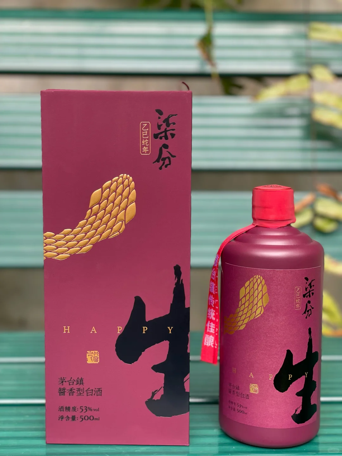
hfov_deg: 28.0
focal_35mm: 52
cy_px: 228
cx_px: 171
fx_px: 685
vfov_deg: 36.8
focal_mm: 6
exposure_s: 1/122
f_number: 2
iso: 25
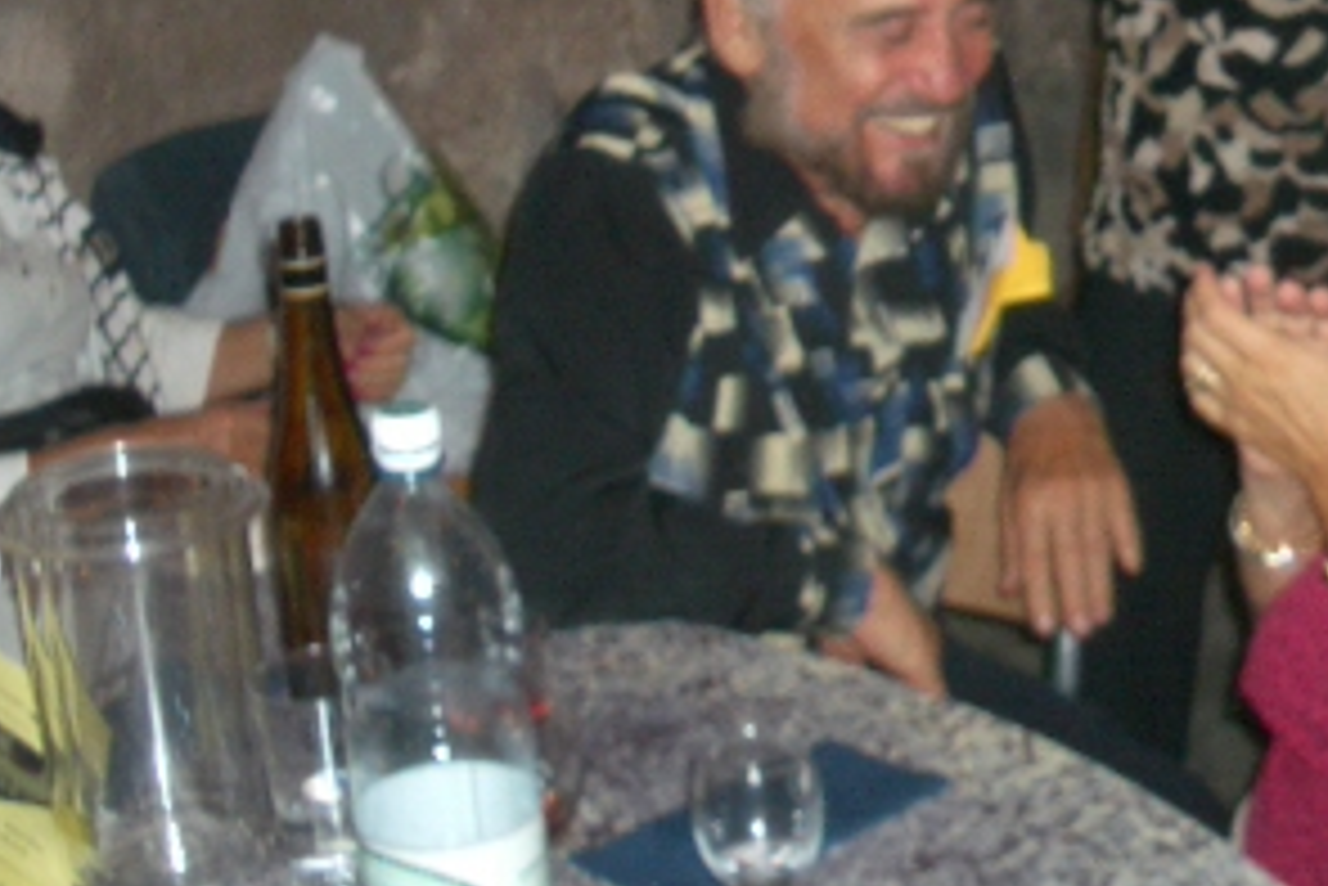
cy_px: 76
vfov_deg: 17.0
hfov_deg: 25.2
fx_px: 2916
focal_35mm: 79
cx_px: 1080
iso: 100
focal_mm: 5.8
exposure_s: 1/60
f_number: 2.6
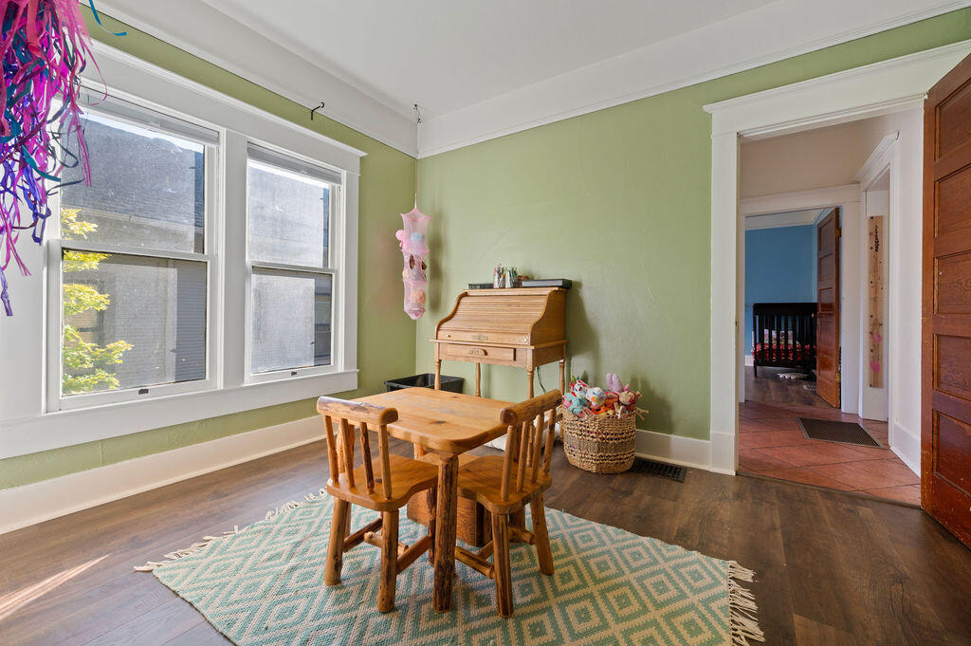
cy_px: 323
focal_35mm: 14
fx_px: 377
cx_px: 486
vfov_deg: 81.1
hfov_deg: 104.3
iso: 320
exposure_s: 1/25
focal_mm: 14
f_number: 9
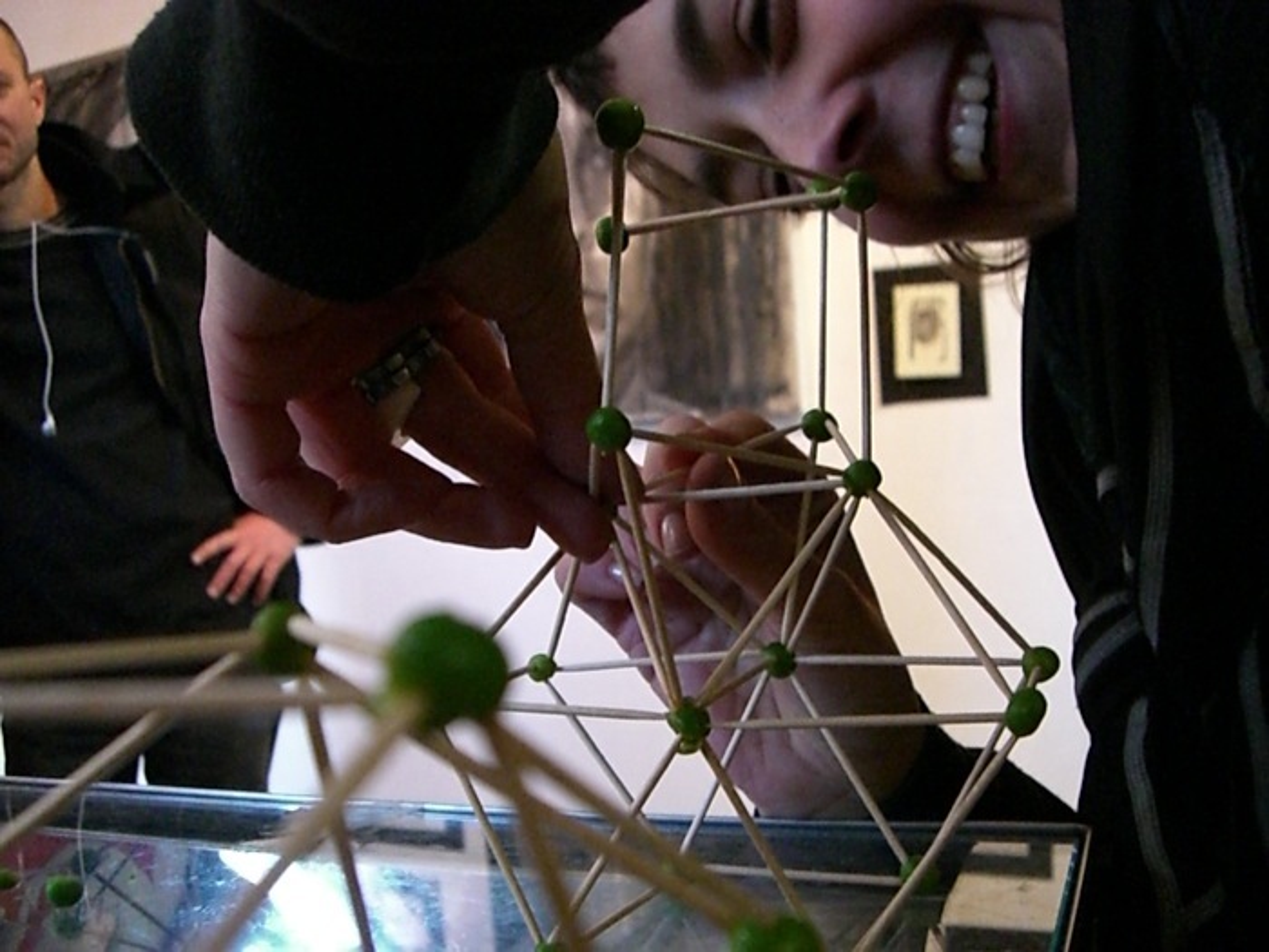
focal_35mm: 38
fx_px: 1393
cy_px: 476
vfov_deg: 37.7
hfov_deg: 49.0
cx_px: 634
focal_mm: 6.2
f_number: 2.7
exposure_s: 1/50
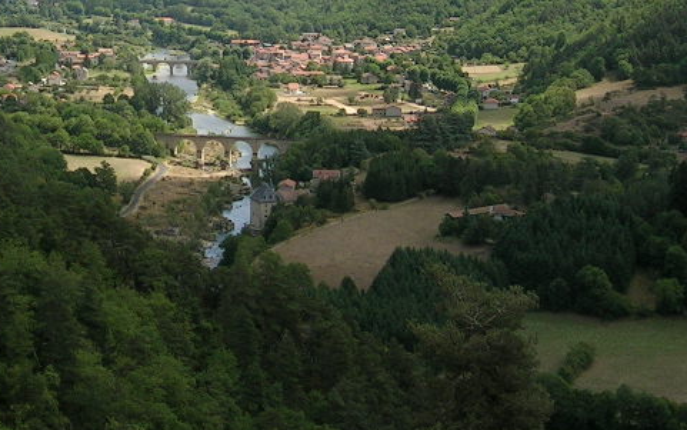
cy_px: 23
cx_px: 207
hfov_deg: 25.9
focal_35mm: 79
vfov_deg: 16.3
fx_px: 1480
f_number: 4.8
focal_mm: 5.4
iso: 50
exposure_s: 1/305
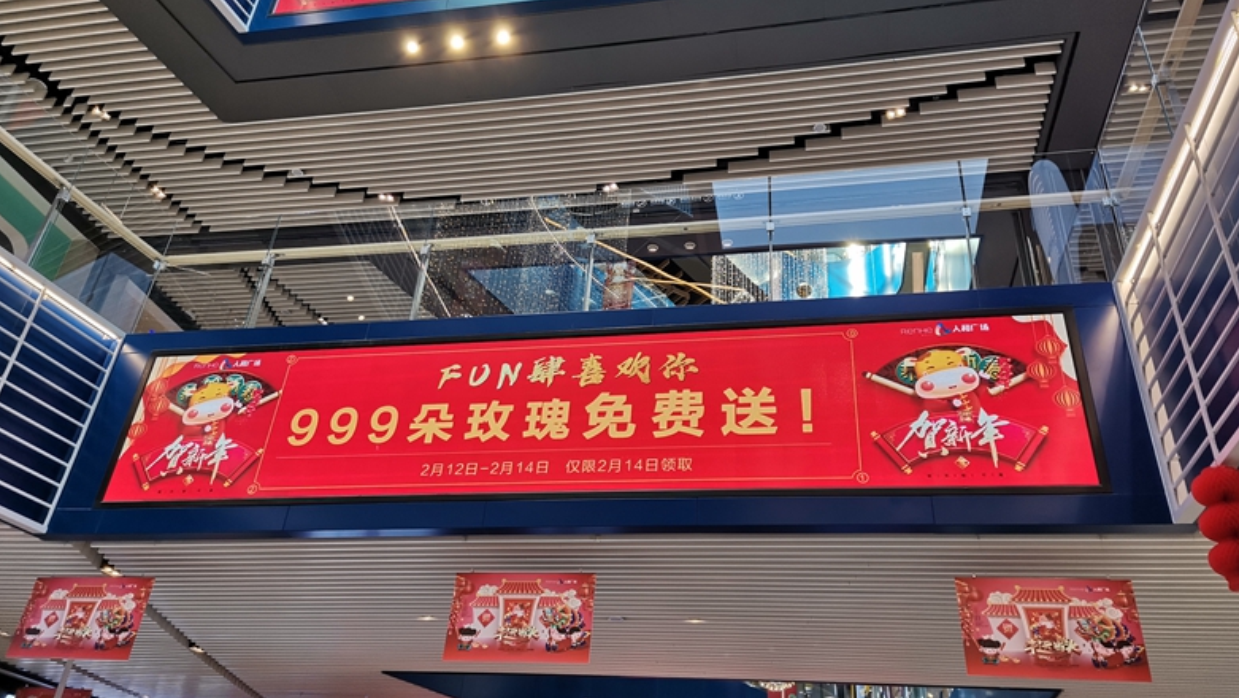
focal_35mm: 29
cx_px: 622
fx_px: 953
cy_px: 362
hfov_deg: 66.0
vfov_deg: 40.2
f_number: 1.8
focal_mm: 5.5
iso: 80
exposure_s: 1/100
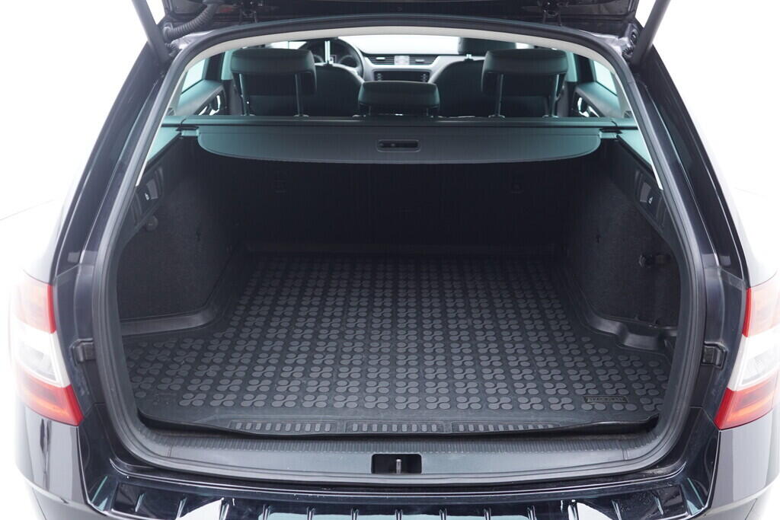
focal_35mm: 36
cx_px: 390
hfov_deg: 53.1
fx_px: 780
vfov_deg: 36.9
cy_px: 260
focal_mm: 24
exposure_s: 1/40
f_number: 2.8
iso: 500
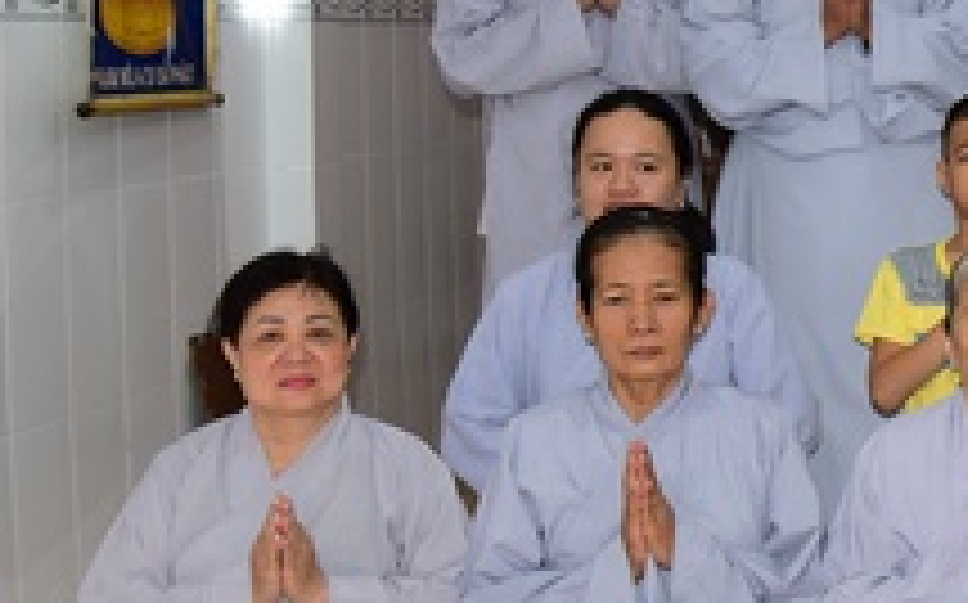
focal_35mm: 105
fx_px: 2768
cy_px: 104
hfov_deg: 18.2
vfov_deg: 12.4
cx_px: 1337
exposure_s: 1/60
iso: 320
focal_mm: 34
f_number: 4
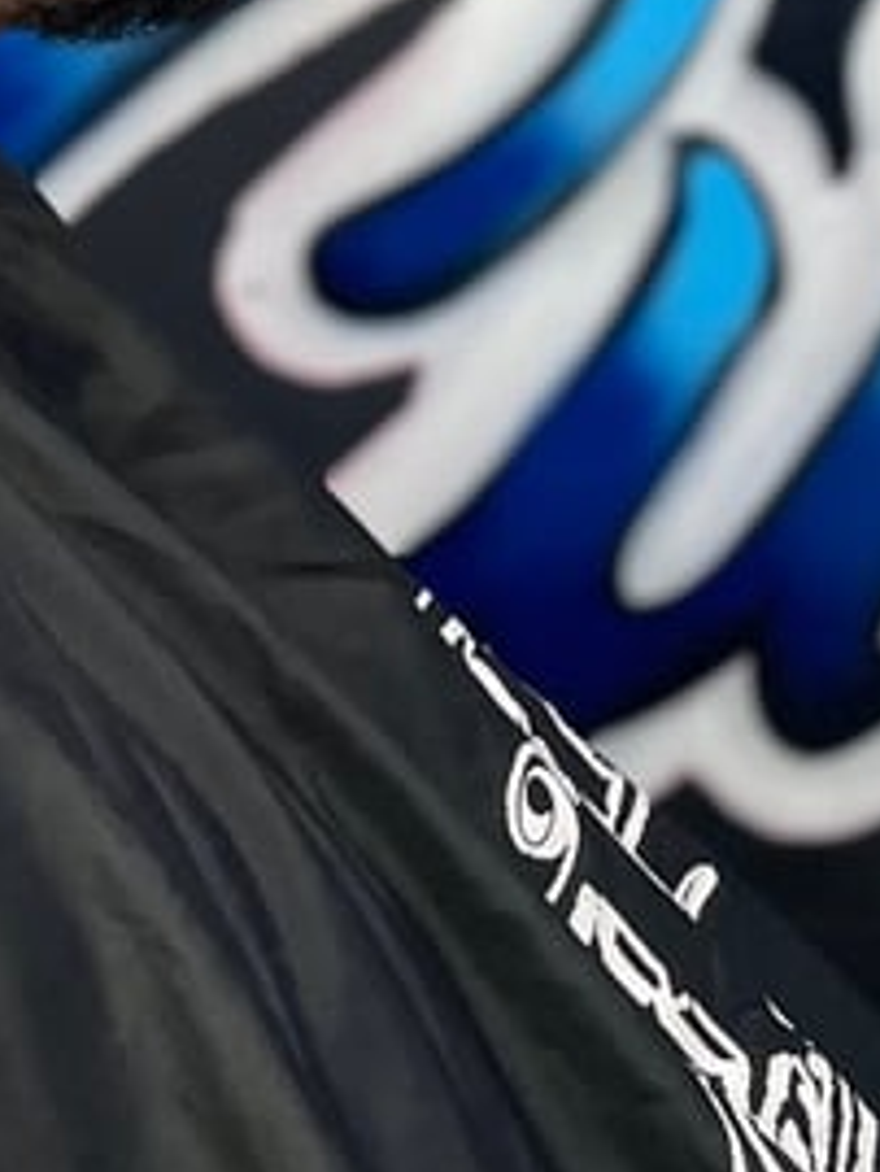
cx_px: -118
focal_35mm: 99
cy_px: -625
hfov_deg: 14.6
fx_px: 3353
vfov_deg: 17.6
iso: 80
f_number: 1.6
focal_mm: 4.2
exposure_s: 1/120
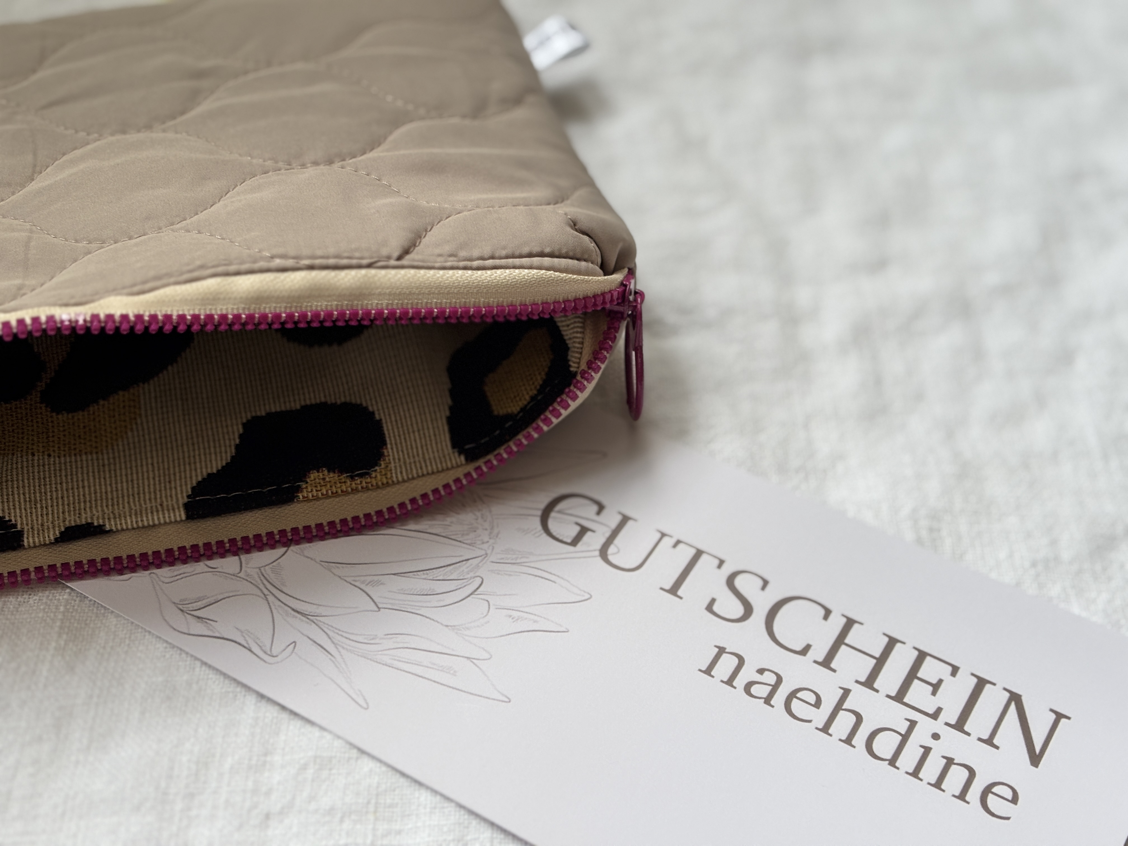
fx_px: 1694
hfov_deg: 36.8
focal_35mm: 52
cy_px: 423
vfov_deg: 28.0
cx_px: 564
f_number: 1.6
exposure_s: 1/59
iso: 160
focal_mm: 5.96
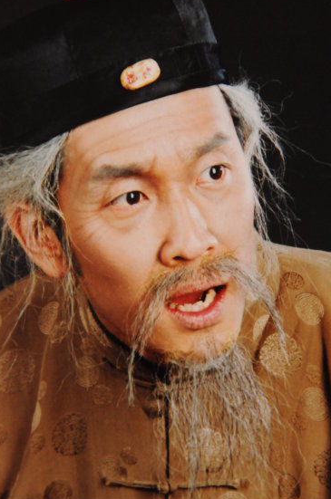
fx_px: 3906
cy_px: 285
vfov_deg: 7.3
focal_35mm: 282
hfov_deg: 4.9
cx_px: 190
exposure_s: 1/160
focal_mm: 150
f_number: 6.3
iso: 1600
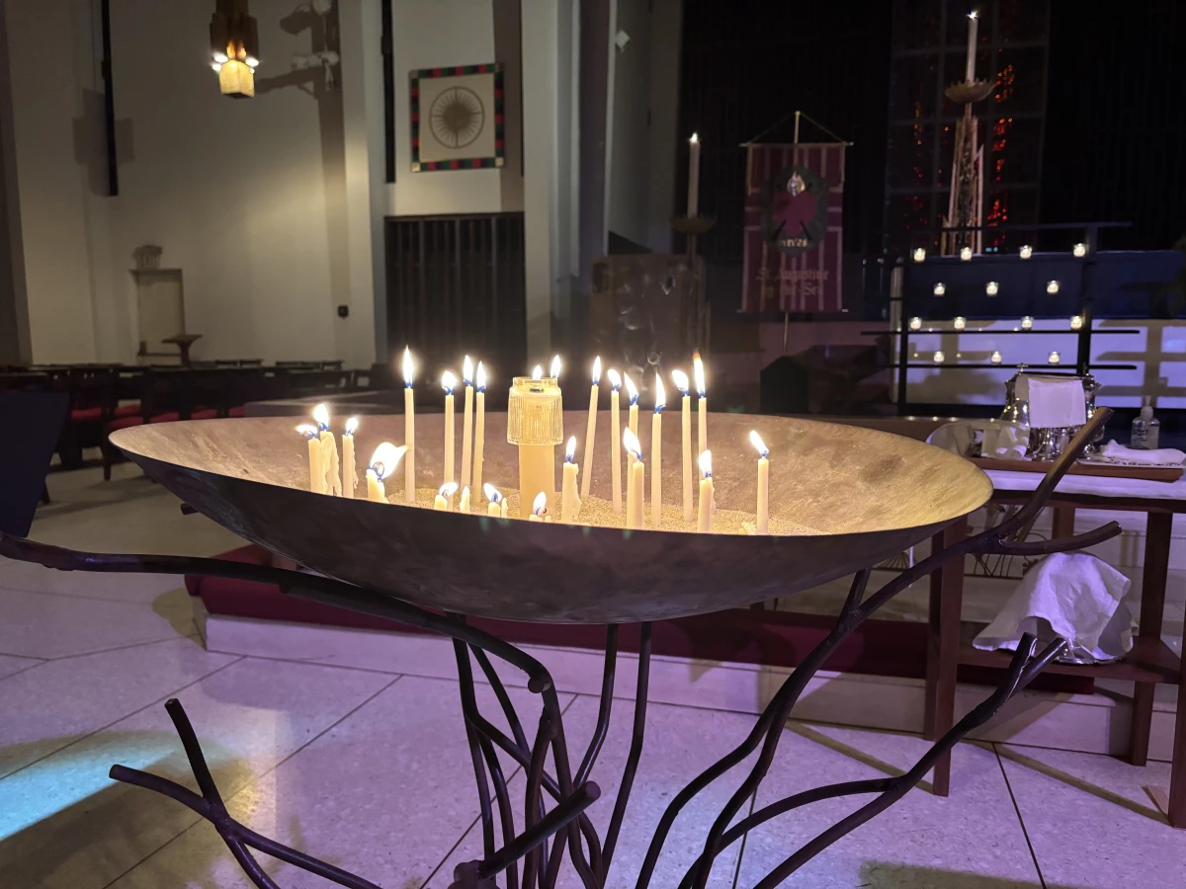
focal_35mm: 26
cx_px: 593
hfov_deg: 67.3
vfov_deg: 53.1
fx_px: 891
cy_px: 444
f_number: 1.6
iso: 500
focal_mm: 5.96
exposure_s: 1/39
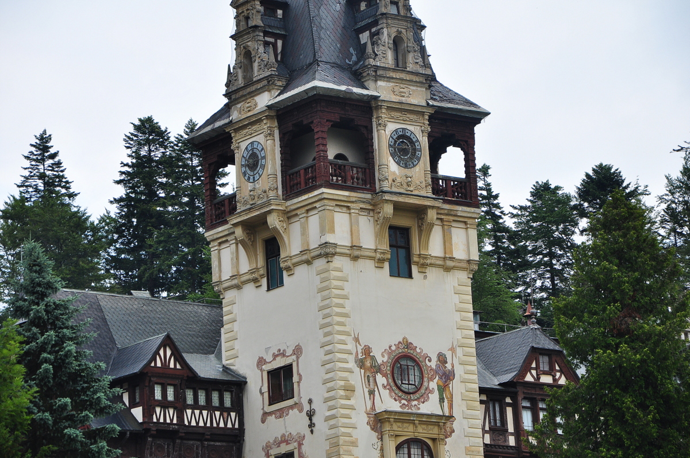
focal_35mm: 158
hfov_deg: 13.1
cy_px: 229
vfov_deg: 8.7
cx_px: 345
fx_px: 3015
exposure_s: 1/1000
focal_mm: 105
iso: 400
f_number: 8
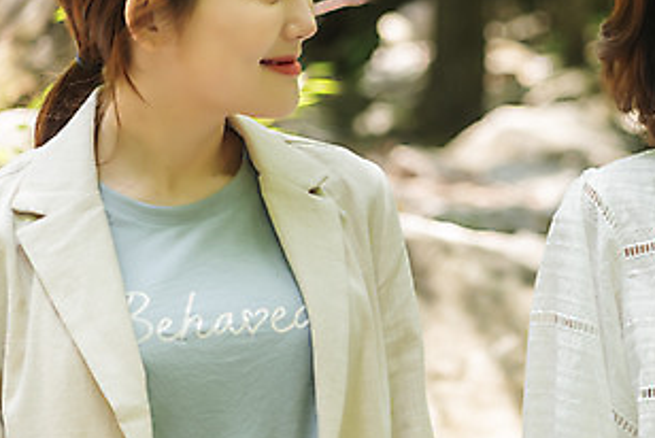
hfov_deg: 15.0
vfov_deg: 10.1
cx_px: 503
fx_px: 2477
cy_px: 125
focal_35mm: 136
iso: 320
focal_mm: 70
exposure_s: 1/400
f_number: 2.8
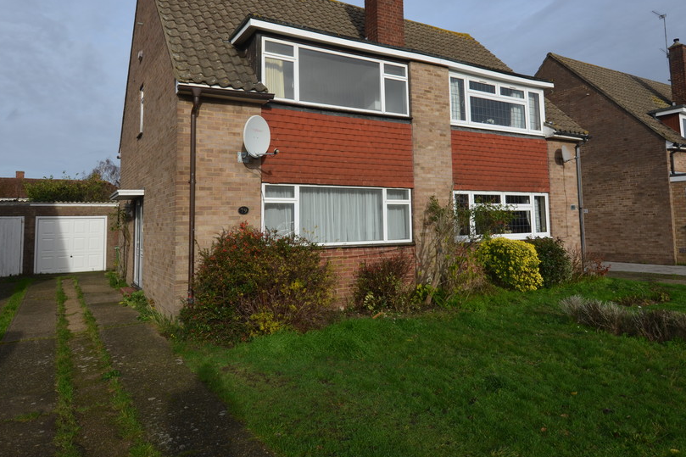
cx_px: 354
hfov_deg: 72.3
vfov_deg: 51.6
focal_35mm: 25
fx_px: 469
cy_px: 181
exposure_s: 1/250
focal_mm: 13
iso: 125
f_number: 8
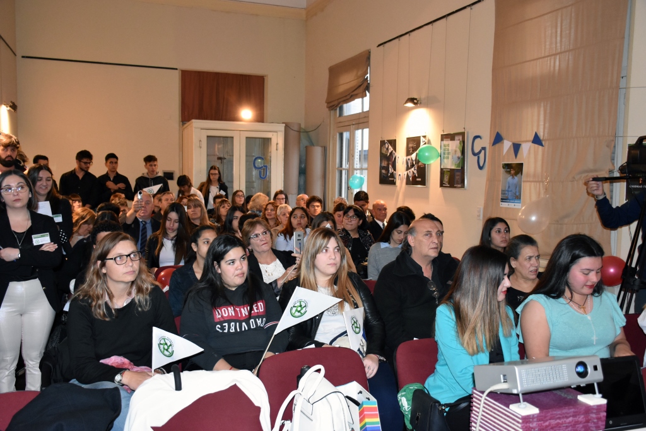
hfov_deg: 57.2
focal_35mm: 33
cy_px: 216
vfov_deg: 40.0
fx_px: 592
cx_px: 323
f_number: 3.5
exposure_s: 1/60
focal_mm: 22
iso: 2500
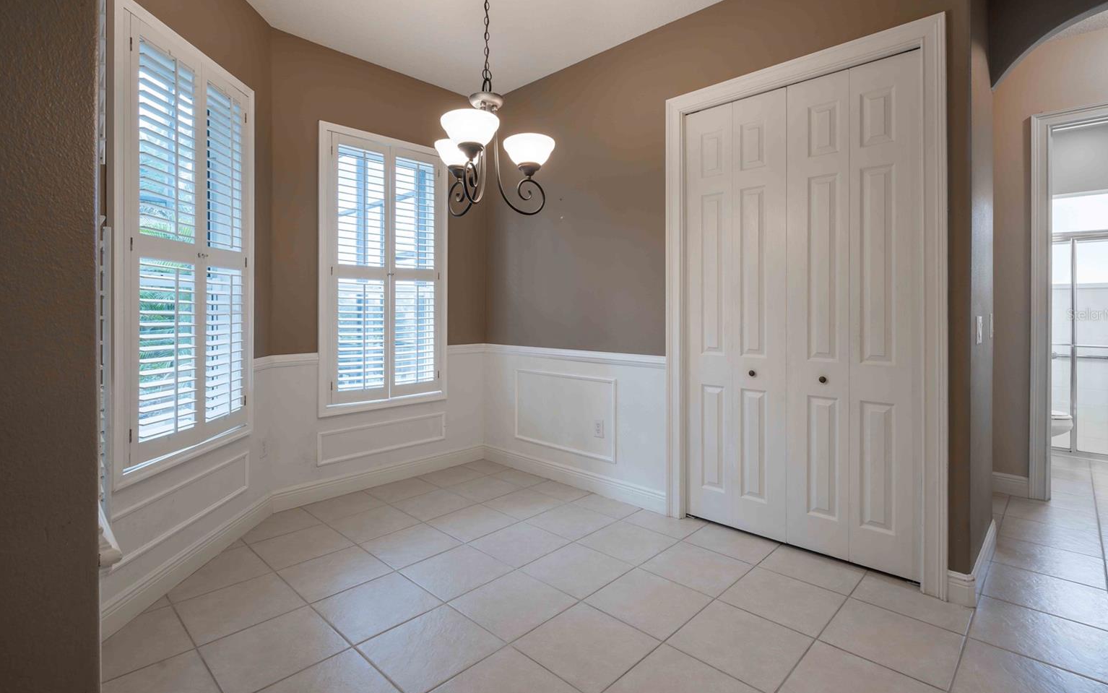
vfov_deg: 67.9
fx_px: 513
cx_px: 553
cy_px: 314
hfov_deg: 94.4
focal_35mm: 17
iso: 200
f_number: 8
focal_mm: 16
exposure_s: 1/25
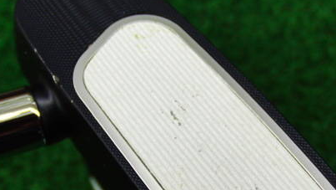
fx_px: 570
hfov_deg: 32.8
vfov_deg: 18.7
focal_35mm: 64
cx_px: 190
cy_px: 137
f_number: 3.6
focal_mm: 6.42
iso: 250
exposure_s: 1/80
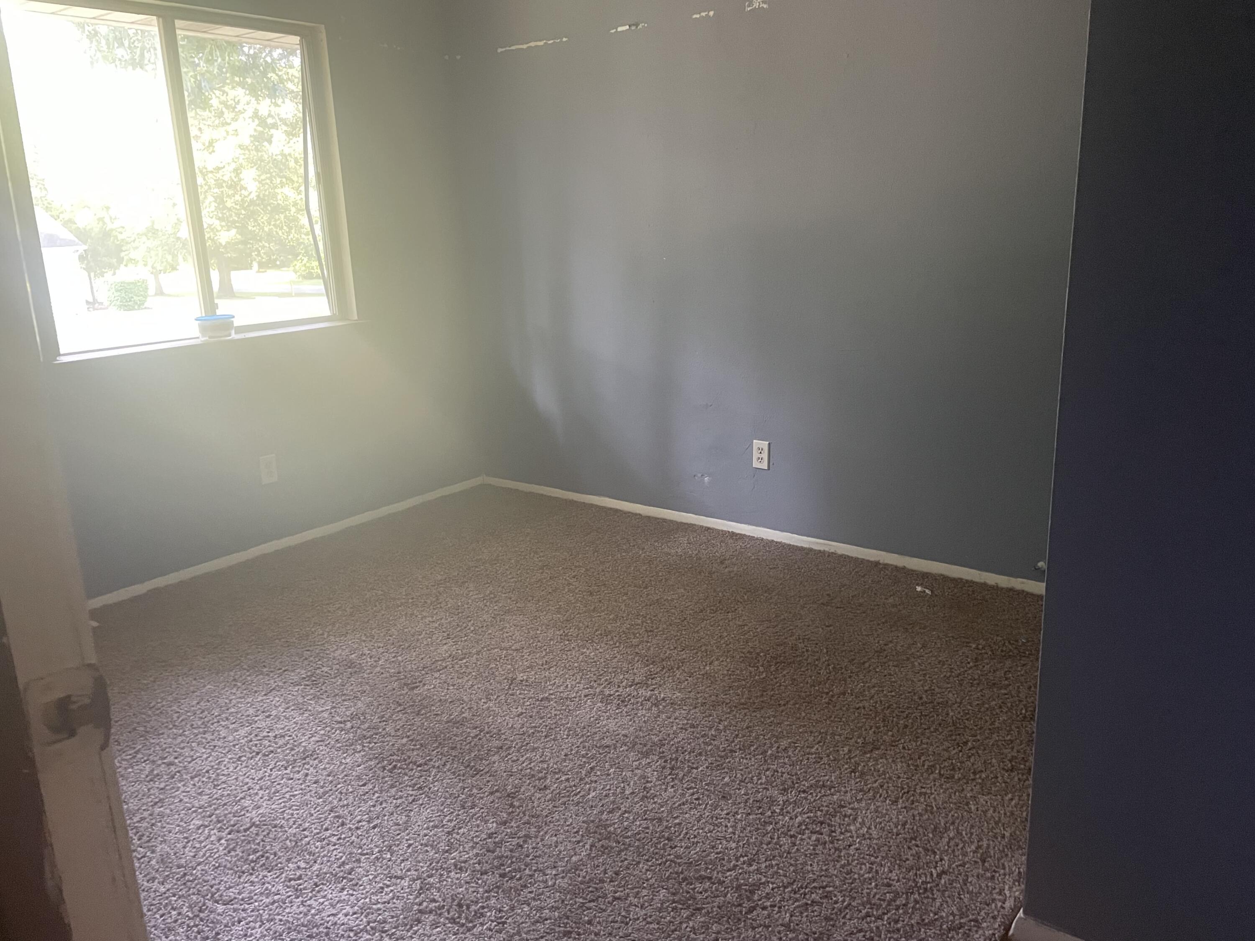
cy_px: 470
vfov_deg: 53.1
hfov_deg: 67.3
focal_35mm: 26
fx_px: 943
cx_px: 628
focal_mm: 4.2
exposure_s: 1/50
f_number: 1.6
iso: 500
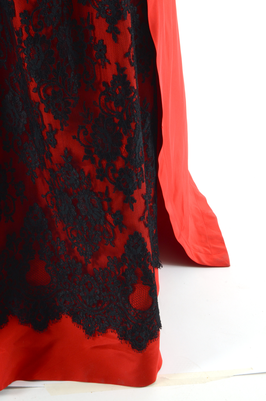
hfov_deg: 16.5
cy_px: 200
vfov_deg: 24.7
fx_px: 918
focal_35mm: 82
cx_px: 133
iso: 400
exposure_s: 1/125
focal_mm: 55
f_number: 18
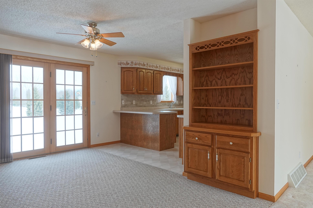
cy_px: 104
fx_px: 209
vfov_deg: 53.1
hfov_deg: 73.7
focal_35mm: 24
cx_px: 156
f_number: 2.4
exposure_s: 1/60
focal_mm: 8.8
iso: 100
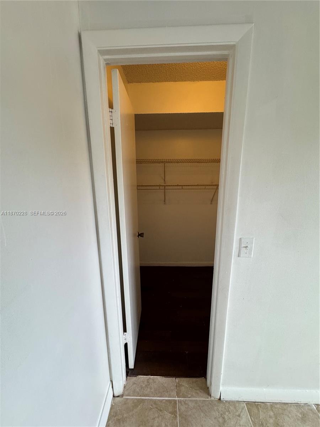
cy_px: 214
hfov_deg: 85.7
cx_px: 160
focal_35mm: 14
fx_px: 173
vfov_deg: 102.1
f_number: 2.2
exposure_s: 1/120
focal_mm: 2.22
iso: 200
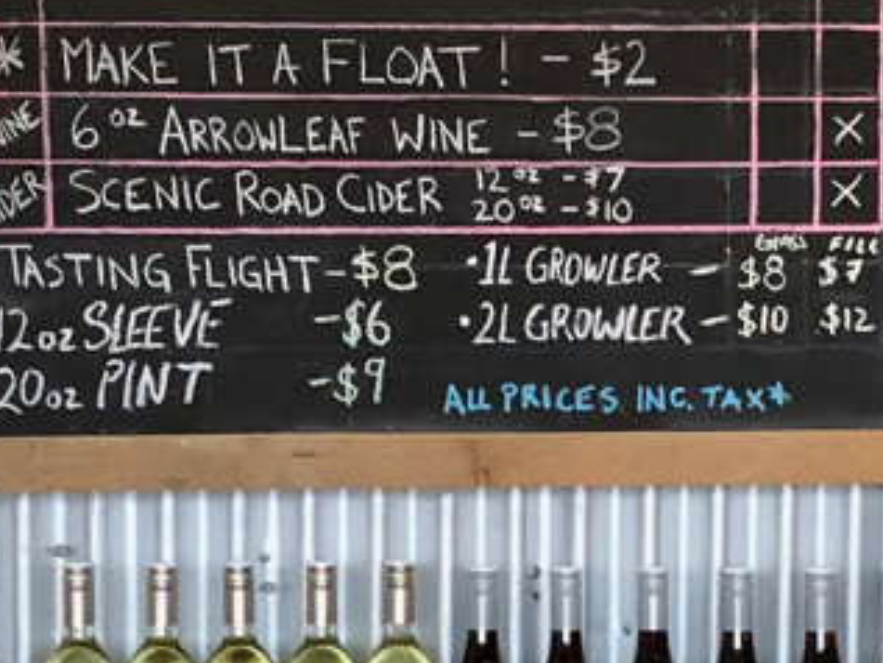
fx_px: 2884
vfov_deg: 13.1
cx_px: 627
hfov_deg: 17.3
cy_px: 493
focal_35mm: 113
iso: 100
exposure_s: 1/11
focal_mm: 3.99
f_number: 1.8
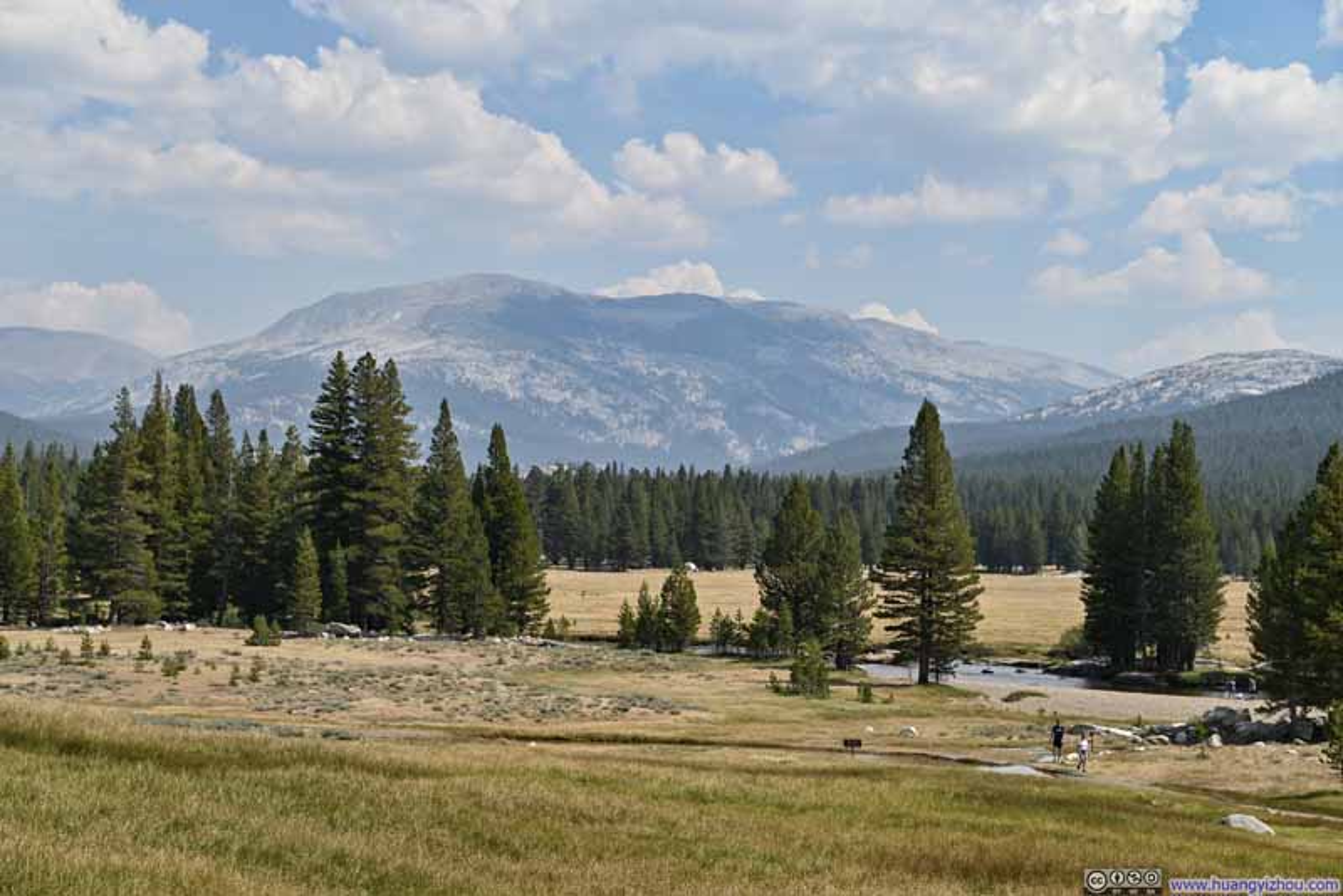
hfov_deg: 32.4
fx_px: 2314
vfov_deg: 21.9
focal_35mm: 62
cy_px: 448
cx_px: 672
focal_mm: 62
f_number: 5.6
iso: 100
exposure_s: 1/1250
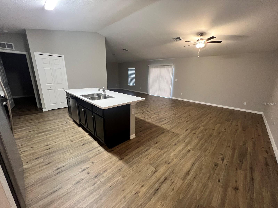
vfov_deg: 89.9
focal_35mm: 13
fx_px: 104
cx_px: 139
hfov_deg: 106.2
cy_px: 104
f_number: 1.8
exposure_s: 1/60
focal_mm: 1.57
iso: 400
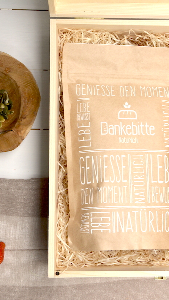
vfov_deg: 26.2
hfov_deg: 14.8
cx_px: 140
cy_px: 151
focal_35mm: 81
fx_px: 645
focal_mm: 34
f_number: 8
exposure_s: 1/60
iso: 360
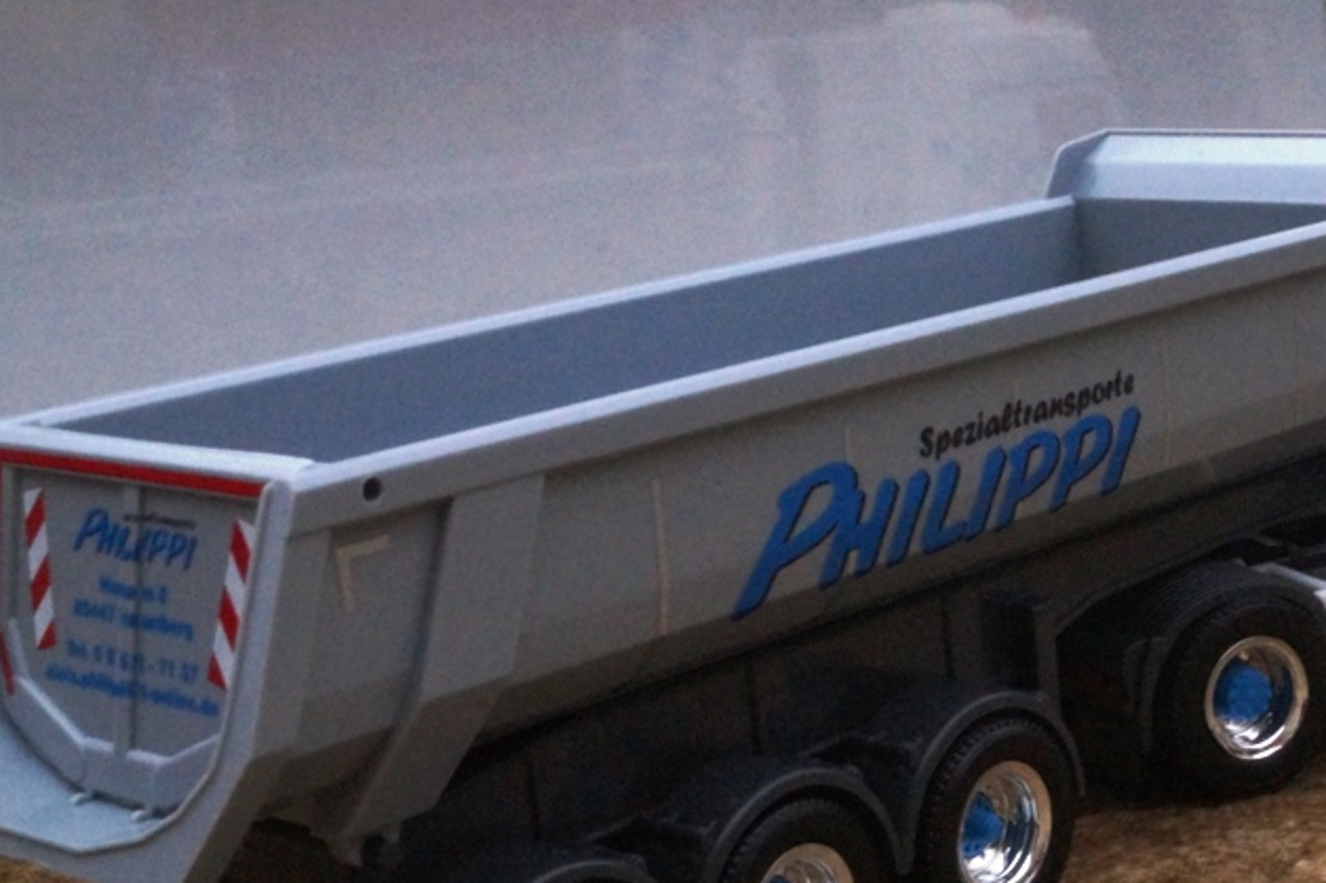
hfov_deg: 26.0
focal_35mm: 77
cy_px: 552
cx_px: 1001
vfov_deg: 17.7
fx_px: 2835
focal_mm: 28
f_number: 25
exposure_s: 1/60
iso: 2500
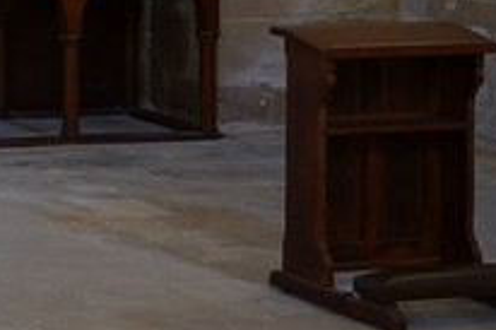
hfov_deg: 11.4
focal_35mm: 163
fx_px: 2244
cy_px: -260
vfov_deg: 8.1
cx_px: -491
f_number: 2.8
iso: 100
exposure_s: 1/20
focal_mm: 28
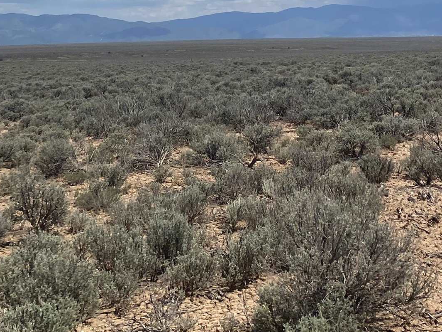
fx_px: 958
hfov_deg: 26.0
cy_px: -42
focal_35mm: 75
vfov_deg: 18.8
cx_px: 256
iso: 32
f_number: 1.8
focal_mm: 4.25
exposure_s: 1/6061
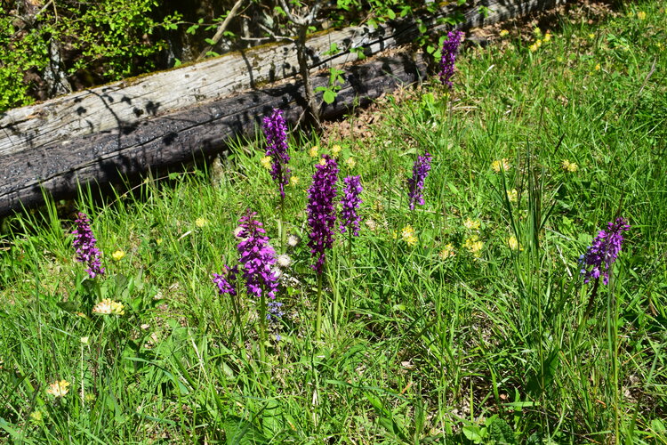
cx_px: 334
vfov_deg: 30.8
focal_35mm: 44
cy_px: 222
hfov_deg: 45.0
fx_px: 806
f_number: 11
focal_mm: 29
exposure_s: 1/500
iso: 360
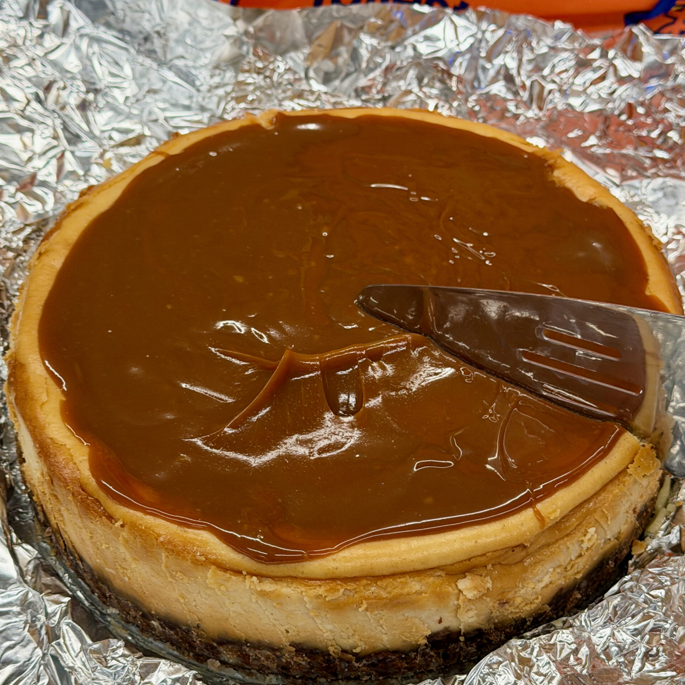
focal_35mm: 57
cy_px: 432
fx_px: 1276
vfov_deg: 29.9
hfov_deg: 30.0
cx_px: 341
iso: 125
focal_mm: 6.76
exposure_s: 1/120
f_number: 1.78
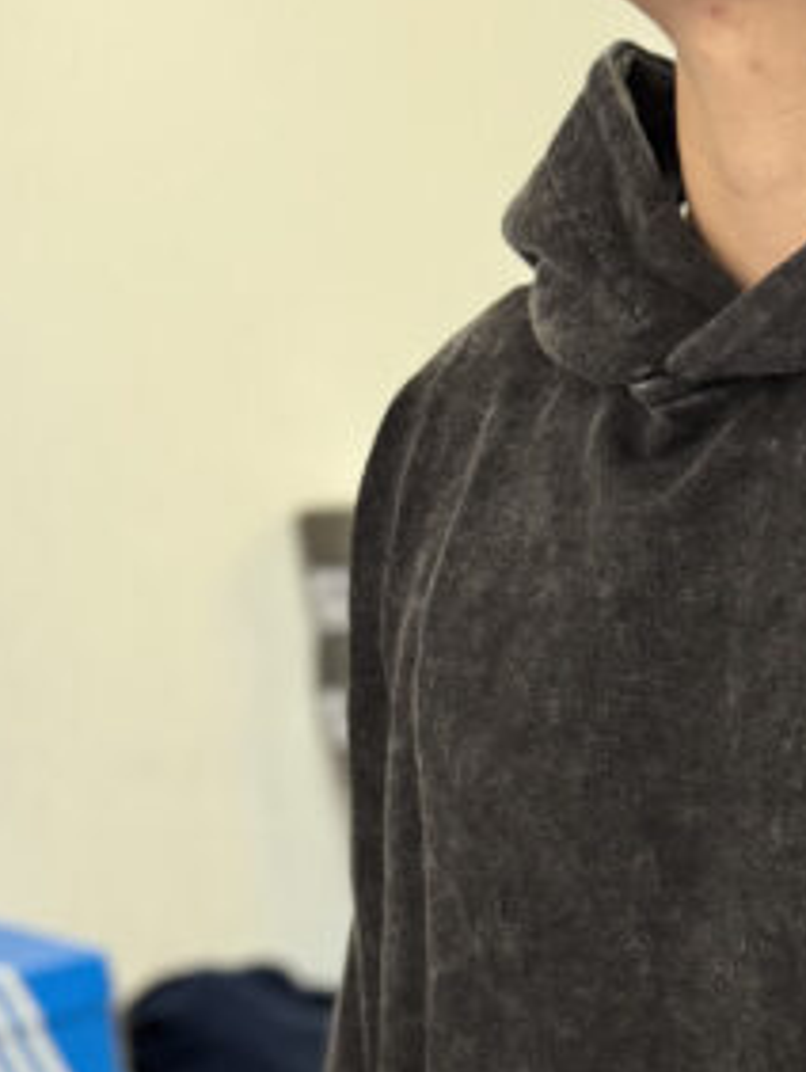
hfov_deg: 20.0
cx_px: 1030
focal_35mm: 68
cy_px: 1509
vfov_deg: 23.9
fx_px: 2108
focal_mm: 6.76
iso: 500
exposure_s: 1/50
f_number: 1.78
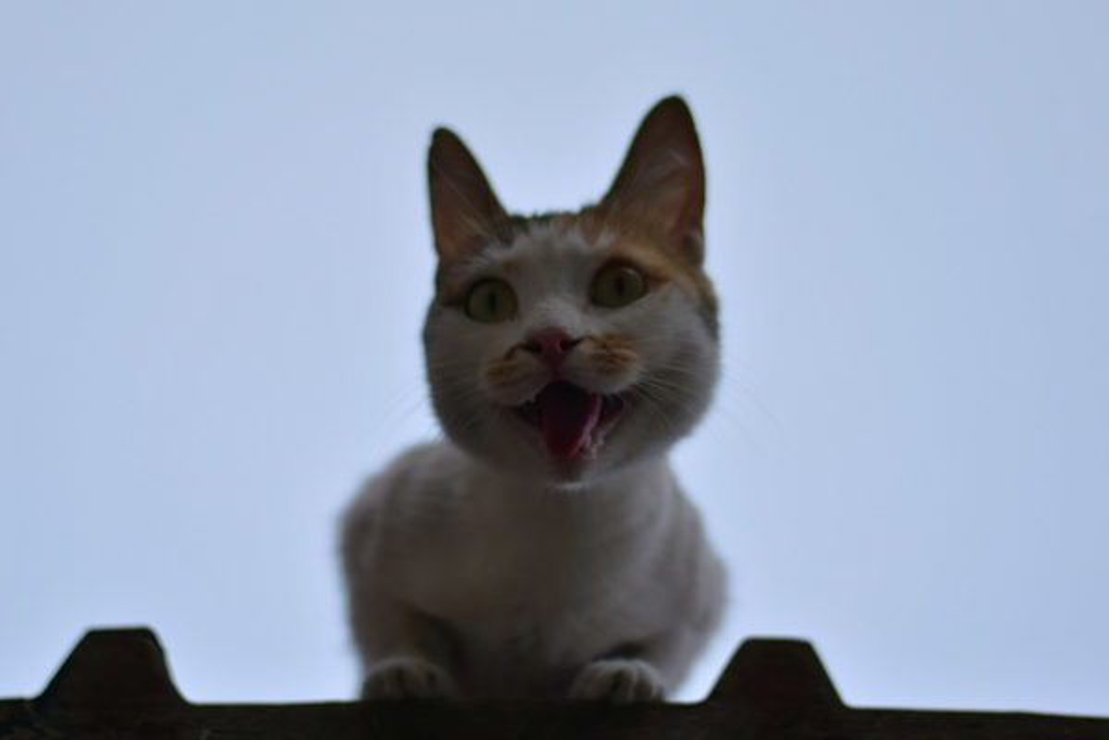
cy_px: 370
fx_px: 2310
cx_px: 554
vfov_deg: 18.2
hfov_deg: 27.0
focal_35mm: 75
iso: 200
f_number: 1.8
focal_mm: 50
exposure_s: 1/2500
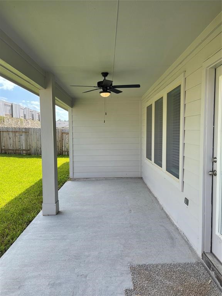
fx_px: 222
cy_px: 148
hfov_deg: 53.1
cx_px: 111
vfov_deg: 67.3
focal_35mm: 26
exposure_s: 1/842
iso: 32
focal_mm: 5.1
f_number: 1.6
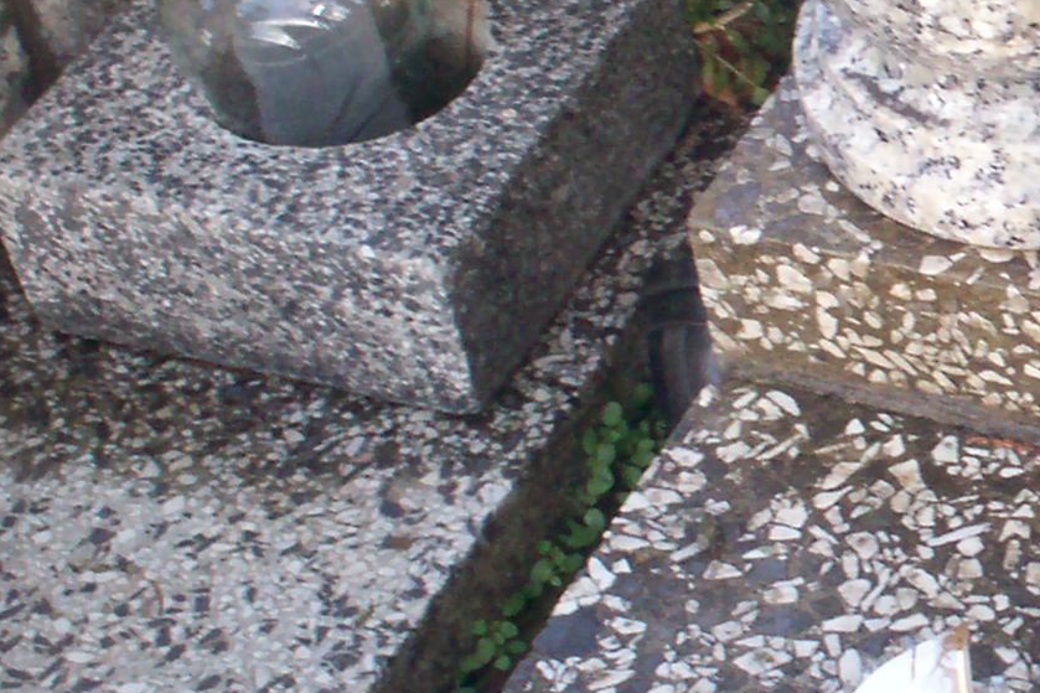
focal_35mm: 115
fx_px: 3321
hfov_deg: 16.7
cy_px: 250
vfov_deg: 11.9
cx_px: 1372
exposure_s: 1/60.7
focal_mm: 6
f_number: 4.5
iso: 140
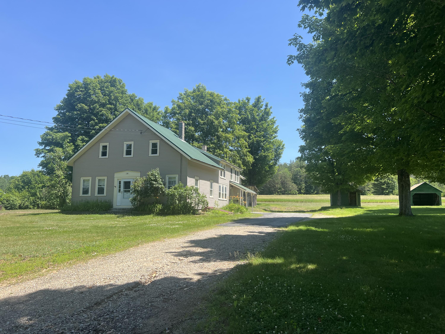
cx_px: 222
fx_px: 334
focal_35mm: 26
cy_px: 167
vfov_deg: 53.1
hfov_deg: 67.3
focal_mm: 5.7
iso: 50
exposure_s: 1/2208
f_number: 1.5
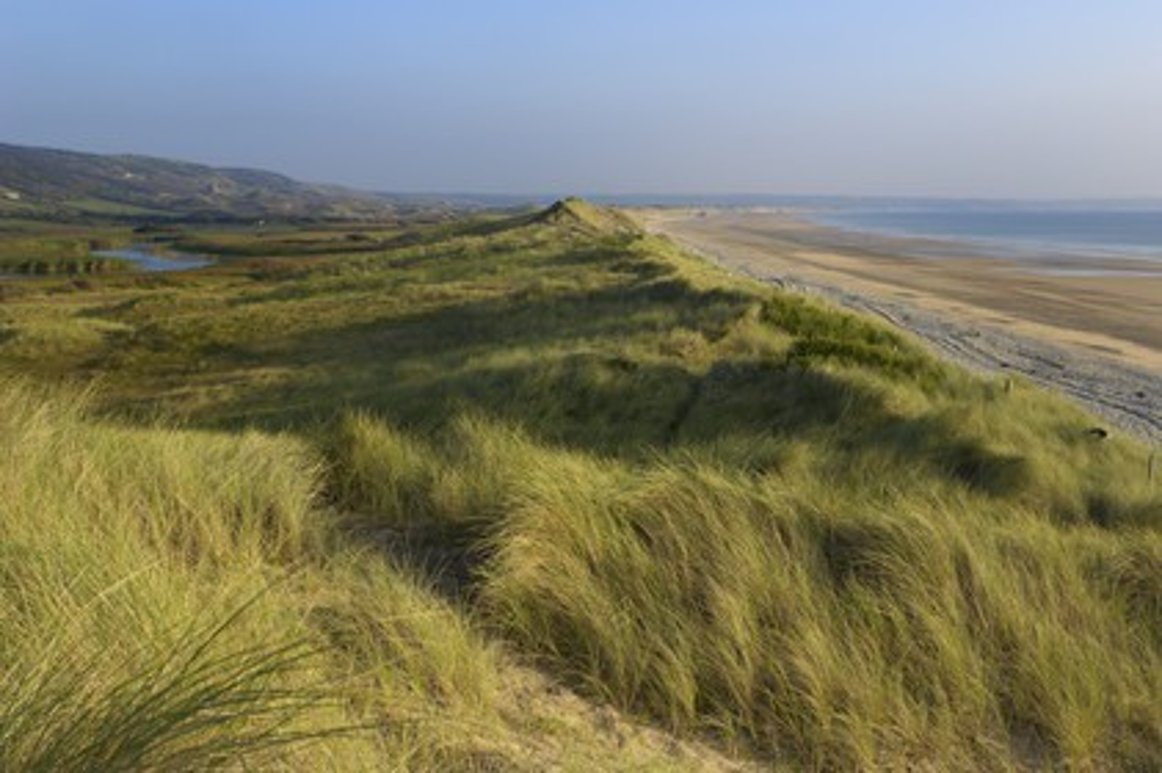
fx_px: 1355
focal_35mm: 42
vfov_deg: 31.8
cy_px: 386
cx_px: 581
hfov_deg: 46.4
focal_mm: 28
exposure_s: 1/100
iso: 100
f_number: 6.7
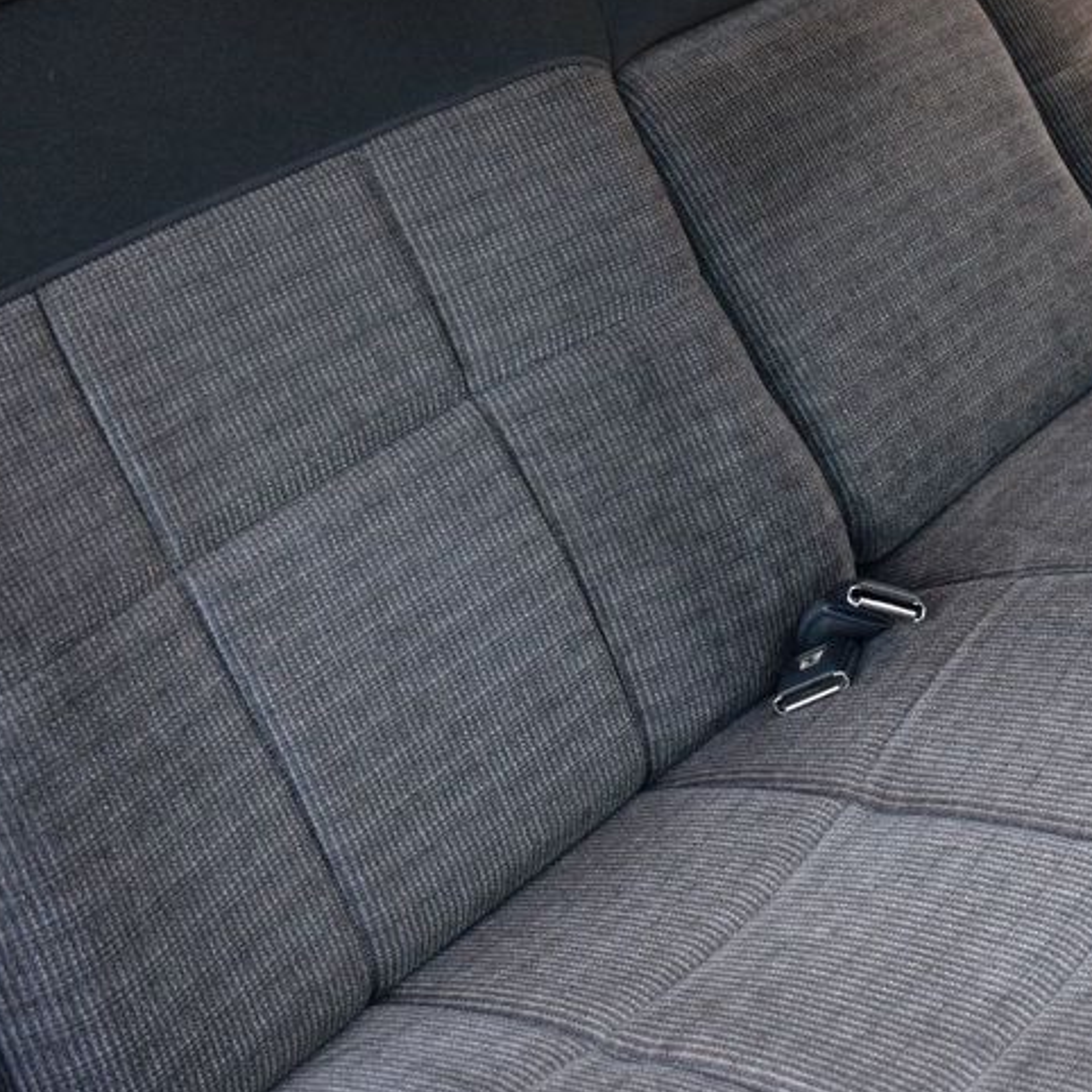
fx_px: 2031
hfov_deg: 29.4
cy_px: 358
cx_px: 872
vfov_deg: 29.9
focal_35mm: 57
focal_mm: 21
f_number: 6.3
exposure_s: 1/20
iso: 400
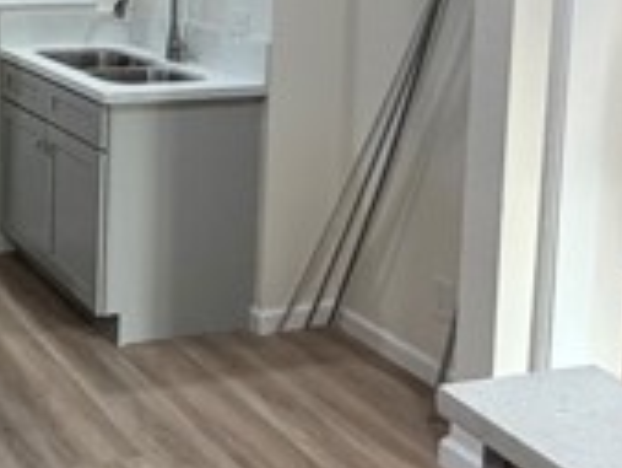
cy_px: -44
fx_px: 953
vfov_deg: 25.6
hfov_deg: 30.7
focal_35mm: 53
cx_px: -121
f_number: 2.2
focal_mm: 2.22
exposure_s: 1/120
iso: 320
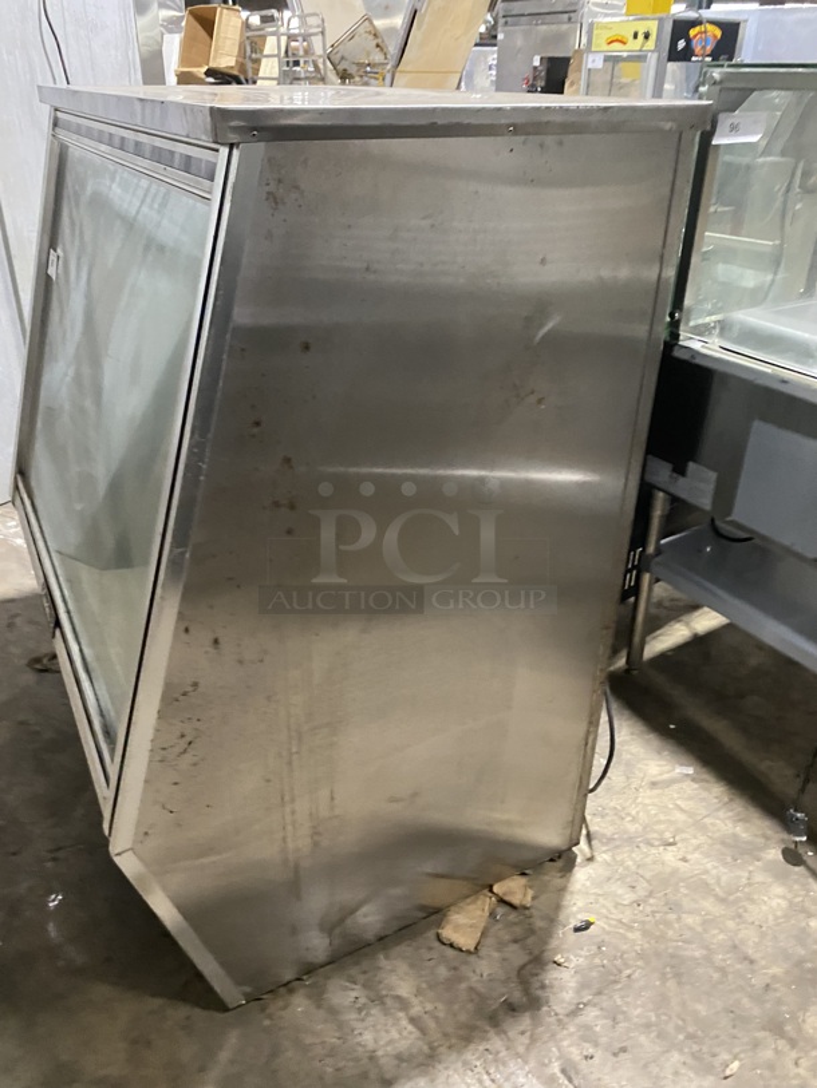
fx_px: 818
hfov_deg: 53.1
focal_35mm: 26
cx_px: 408
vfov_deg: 67.3
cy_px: 544
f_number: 1.8
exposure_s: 1/38
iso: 640
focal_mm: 4.25
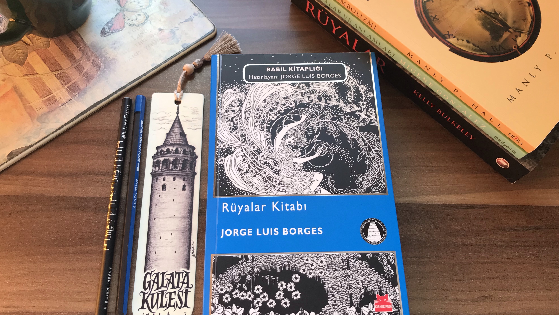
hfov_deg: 62.6
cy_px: 144
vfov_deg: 37.8
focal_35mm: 31
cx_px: 277
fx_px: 459
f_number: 1.8
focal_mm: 3.99
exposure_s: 1/50
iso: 25
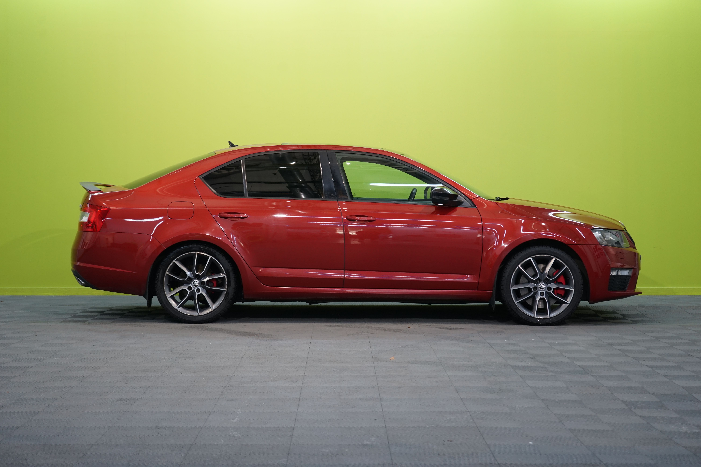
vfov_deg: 20.6
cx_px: 350
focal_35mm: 66
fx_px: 1285
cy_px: 234
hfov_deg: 30.5
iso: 640
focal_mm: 66
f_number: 5.6
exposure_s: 1/25
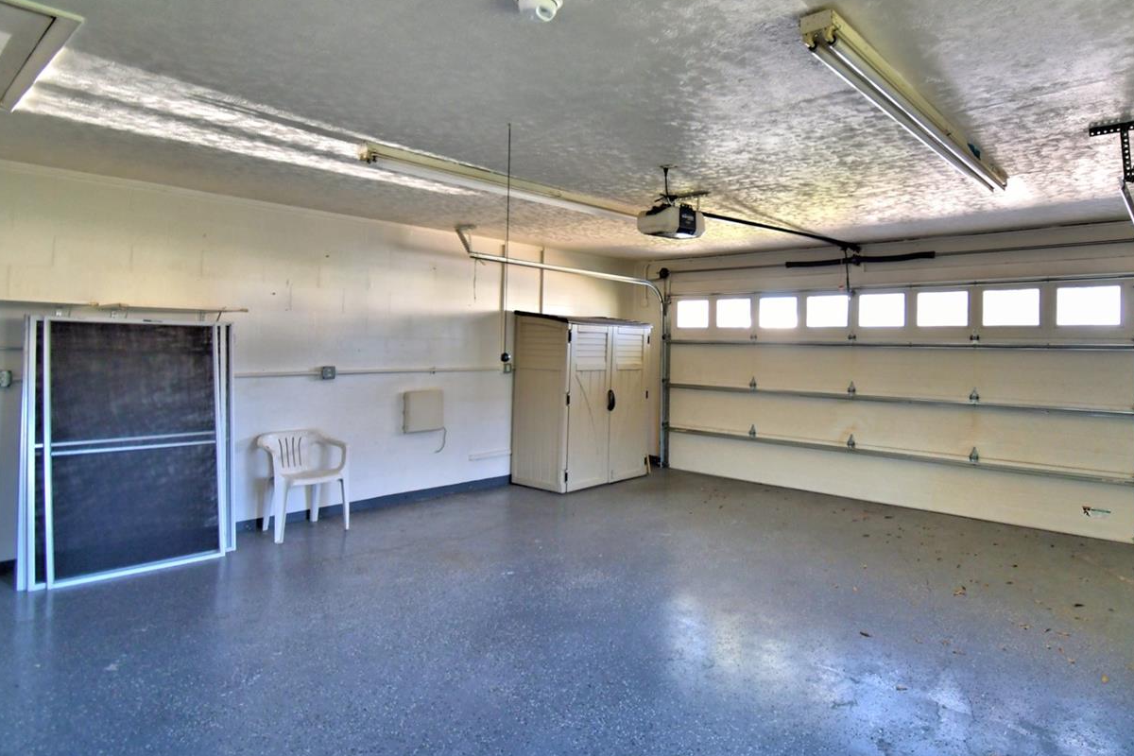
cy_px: 331
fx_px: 630
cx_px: 701
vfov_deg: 61.7
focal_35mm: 20
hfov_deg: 82.6
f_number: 4.5
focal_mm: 10
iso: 400
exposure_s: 1/30
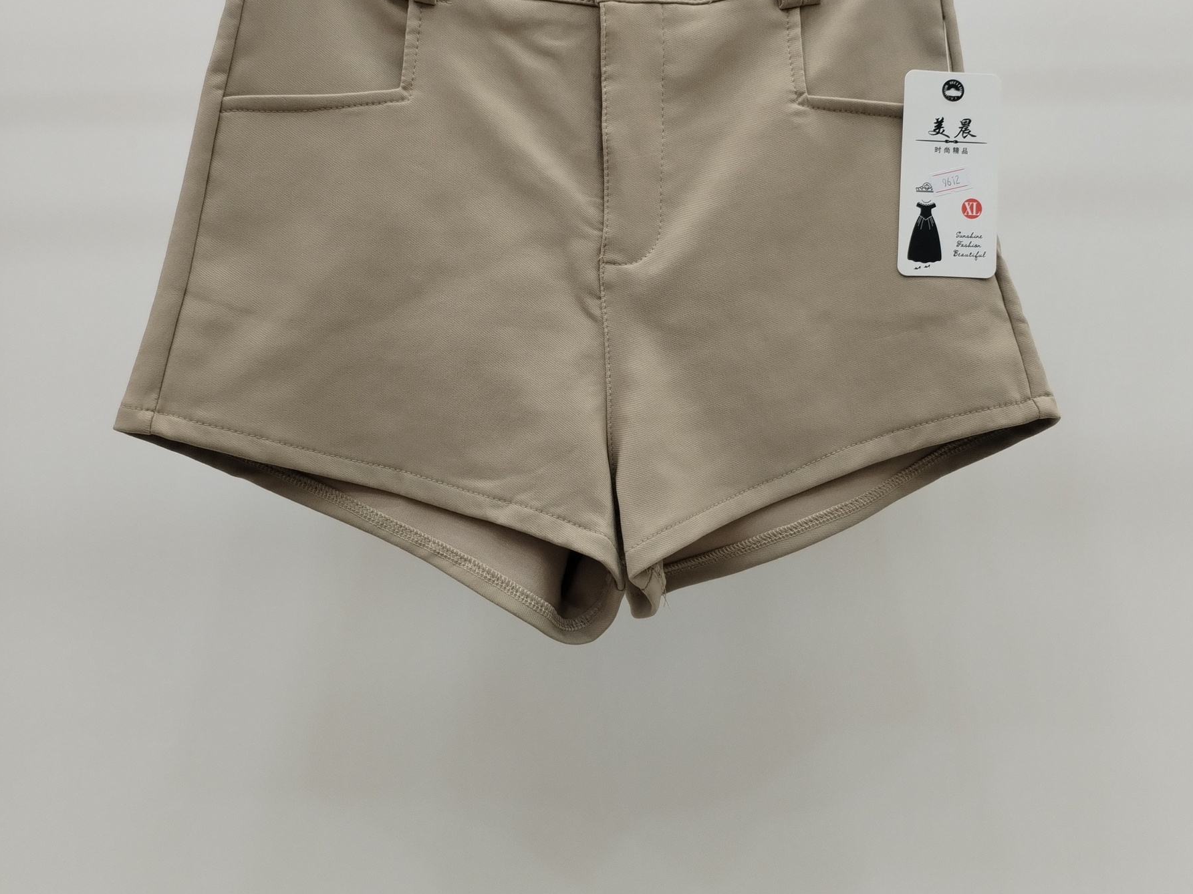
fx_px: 1344
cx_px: 600
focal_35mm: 39
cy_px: 414
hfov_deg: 47.9
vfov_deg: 36.8
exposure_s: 1/120
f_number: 1.8
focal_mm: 4.75
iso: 280
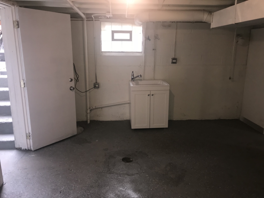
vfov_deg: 49.7
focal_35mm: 28
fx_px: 214
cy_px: 99
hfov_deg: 63.4
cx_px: 132
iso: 50
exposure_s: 1/30
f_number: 1.8
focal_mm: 3.99
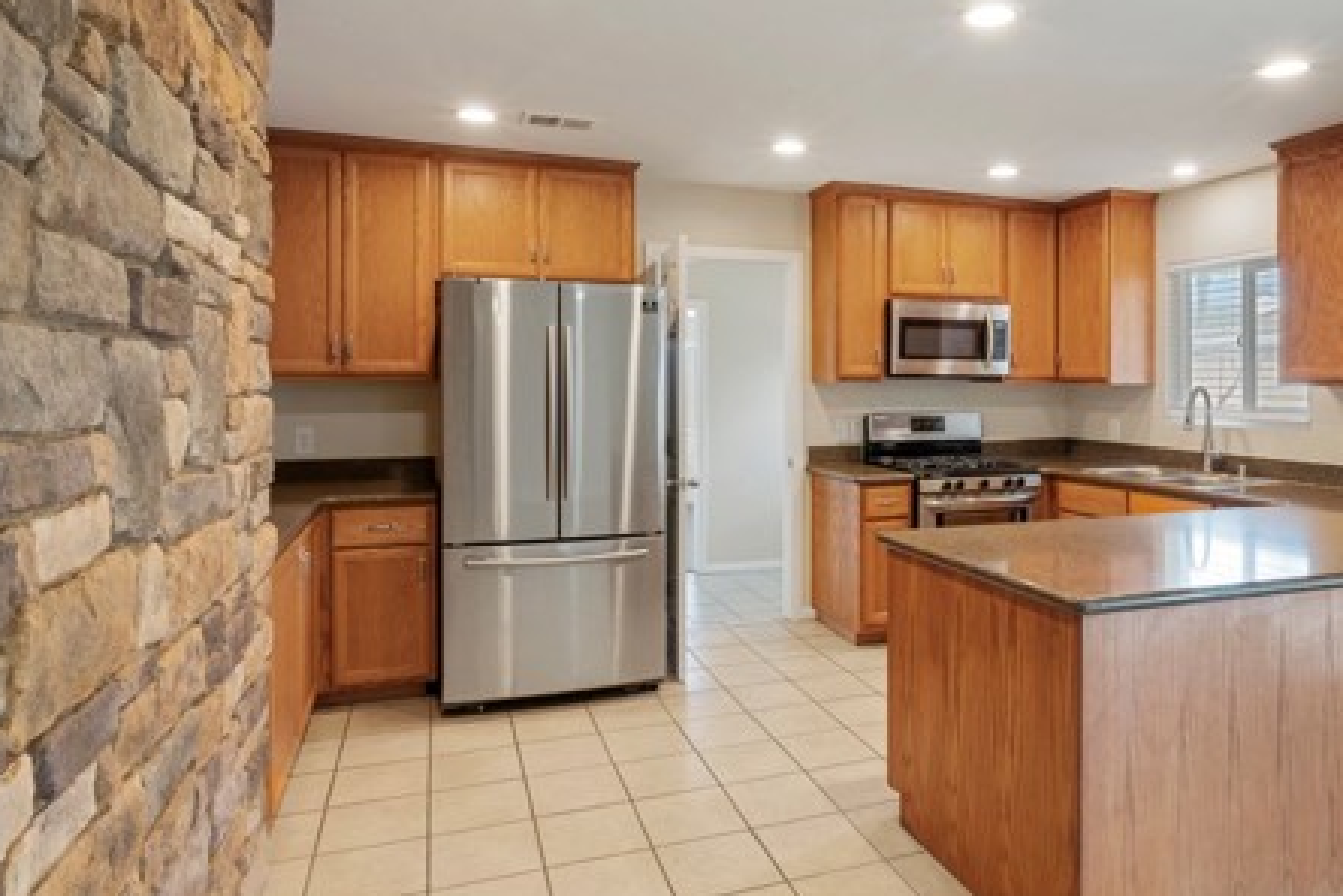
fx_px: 858
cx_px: 788
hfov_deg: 75.4
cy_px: 342
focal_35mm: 23
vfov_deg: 54.6
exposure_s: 15
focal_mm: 16
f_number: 22
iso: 100
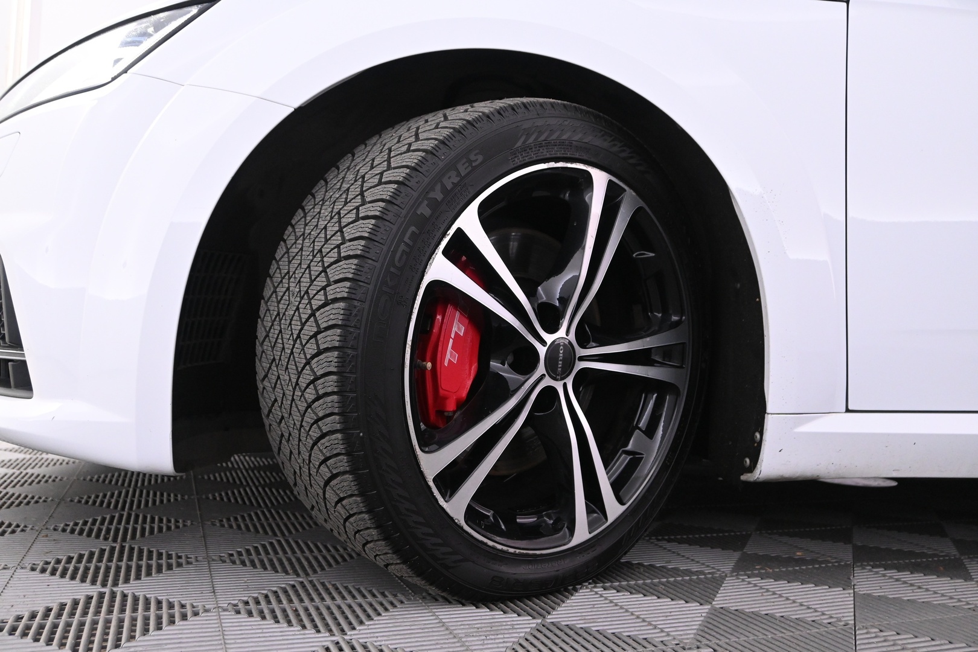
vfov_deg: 42.6
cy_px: 326
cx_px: 489
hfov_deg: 60.7
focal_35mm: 31
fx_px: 835
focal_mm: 20.5
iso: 2500
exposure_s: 1/80
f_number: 4.5
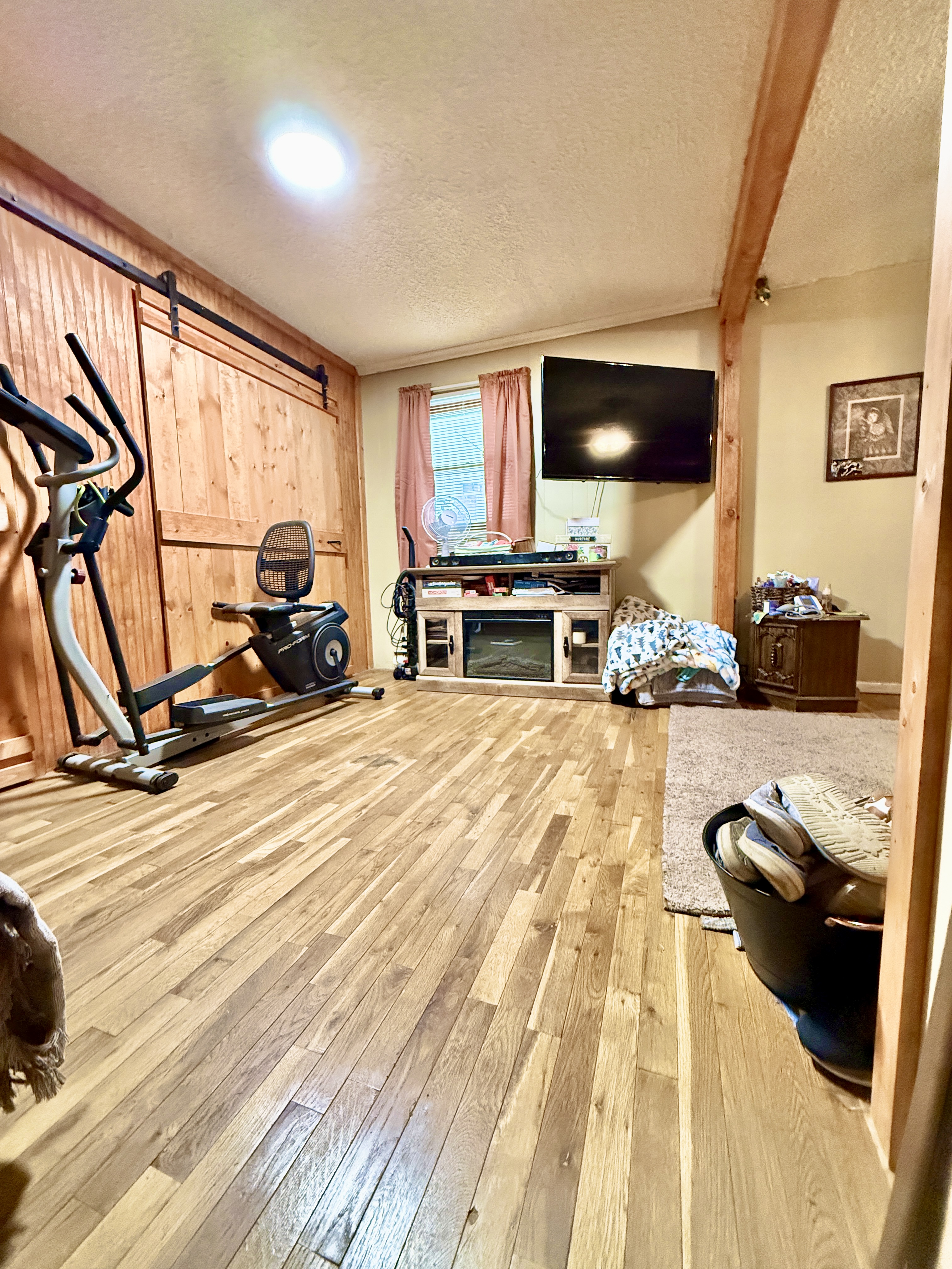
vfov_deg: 102.1
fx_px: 513
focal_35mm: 14
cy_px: 634
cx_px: 476
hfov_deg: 85.7
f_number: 2.2
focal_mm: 2.22
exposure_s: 1/60
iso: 1000
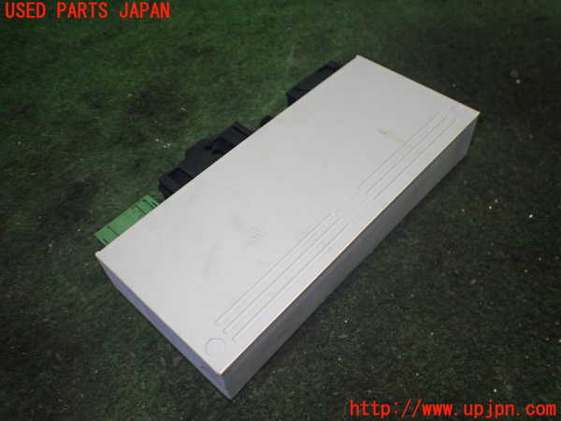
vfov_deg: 46.8
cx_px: 280
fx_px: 486
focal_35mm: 30
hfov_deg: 60.0
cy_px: 210
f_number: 2.3
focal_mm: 5.4
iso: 640
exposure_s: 1/125
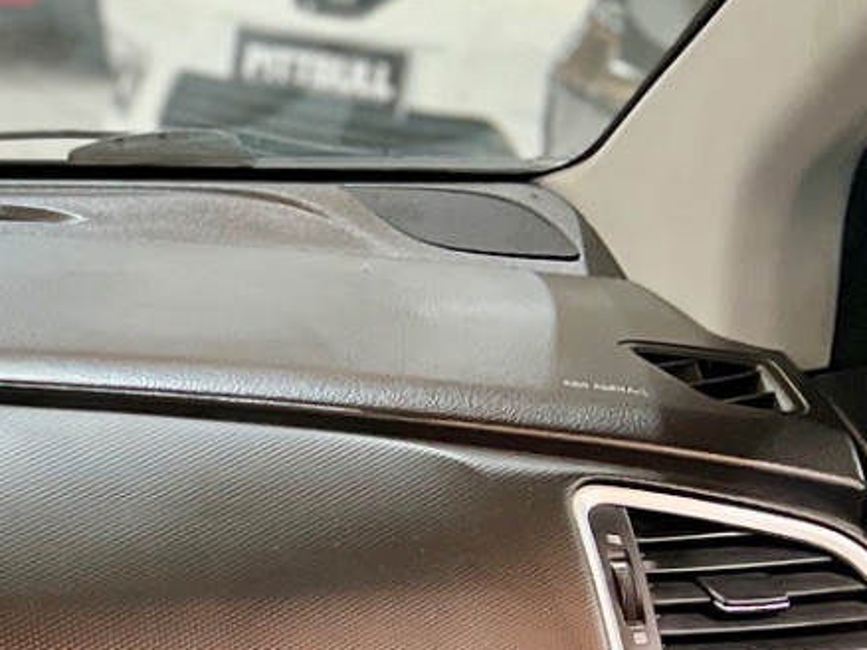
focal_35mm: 114
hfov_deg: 14.6
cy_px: 612
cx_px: -796
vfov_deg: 12.9
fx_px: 2854
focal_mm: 5.7
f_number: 1.5
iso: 400
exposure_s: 1/60
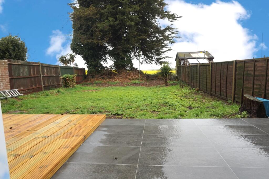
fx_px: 179
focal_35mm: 24
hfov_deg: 73.7
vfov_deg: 53.2
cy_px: 90
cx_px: 134
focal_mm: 16
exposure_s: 1/125
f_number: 11
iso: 400
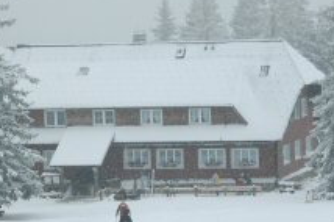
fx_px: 2529
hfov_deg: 7.6
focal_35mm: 273
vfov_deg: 5.0
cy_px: 188
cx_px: 158
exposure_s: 1/125
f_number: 8
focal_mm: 78
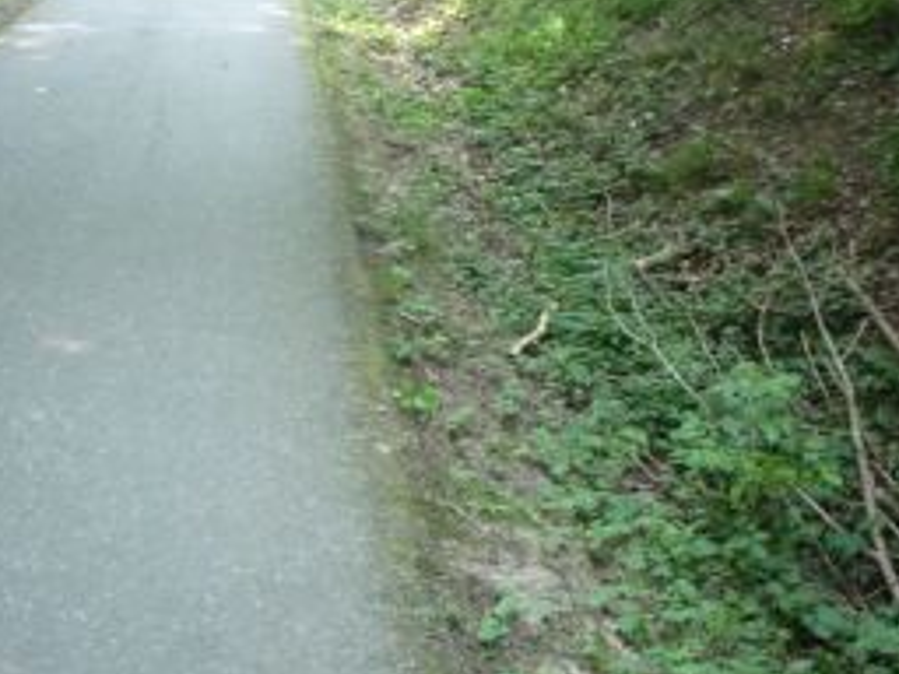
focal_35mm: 60
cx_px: 425
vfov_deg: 24.1
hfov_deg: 32.2
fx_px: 1558
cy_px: 158
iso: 400
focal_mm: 5.2
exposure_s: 1/60
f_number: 3.3
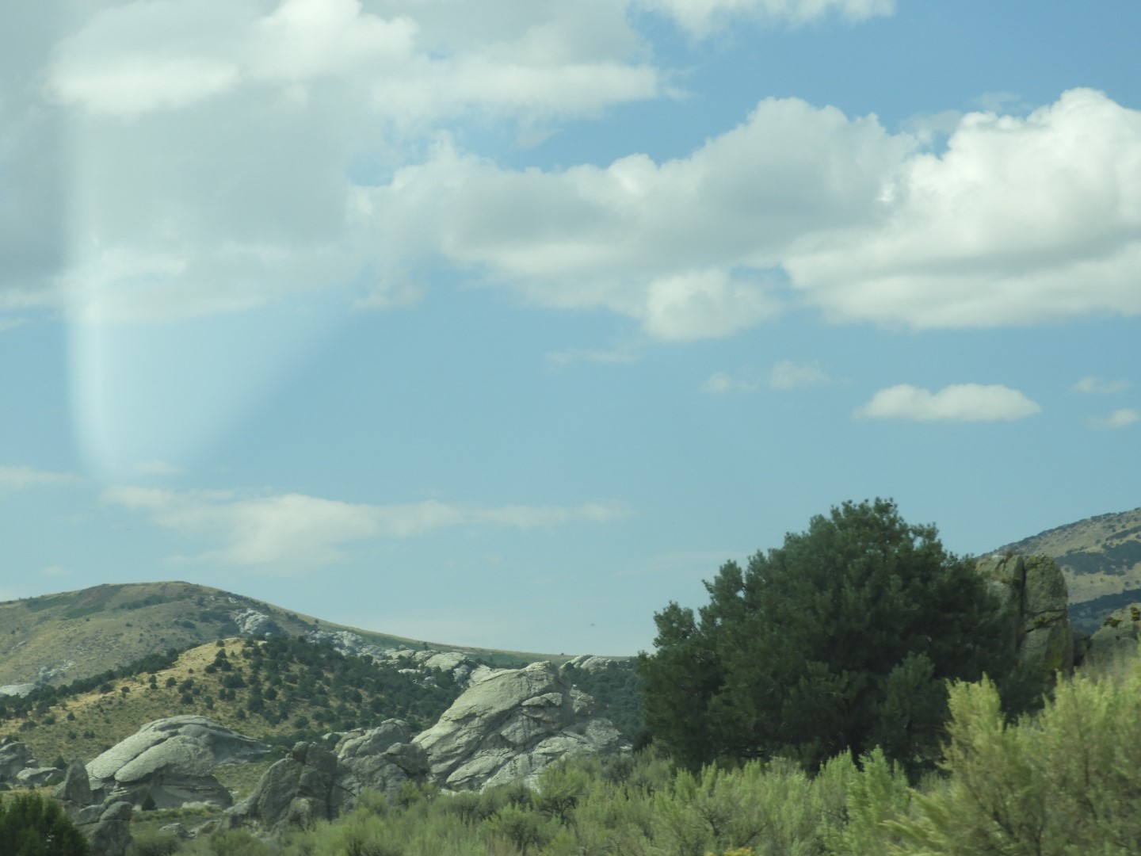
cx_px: 570
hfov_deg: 14.6
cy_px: 428
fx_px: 4450
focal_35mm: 135
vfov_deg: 11.0
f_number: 5
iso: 100
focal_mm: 24.2
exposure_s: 1/640
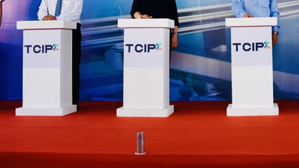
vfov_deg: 19.3
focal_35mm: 60
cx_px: 252
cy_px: -12
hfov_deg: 33.5
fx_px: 476
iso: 360
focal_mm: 28
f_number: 3.5
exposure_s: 1/320
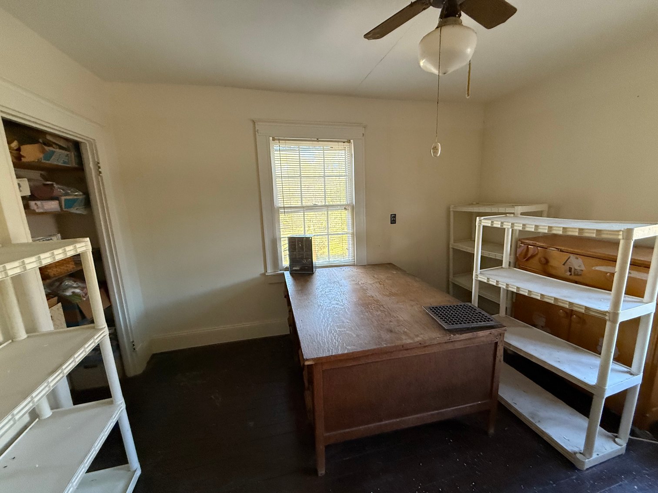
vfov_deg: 85.7
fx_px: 266
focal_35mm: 14
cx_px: 329
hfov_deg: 102.1
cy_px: 246
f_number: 2.2
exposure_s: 1/83
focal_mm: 2.22
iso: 320
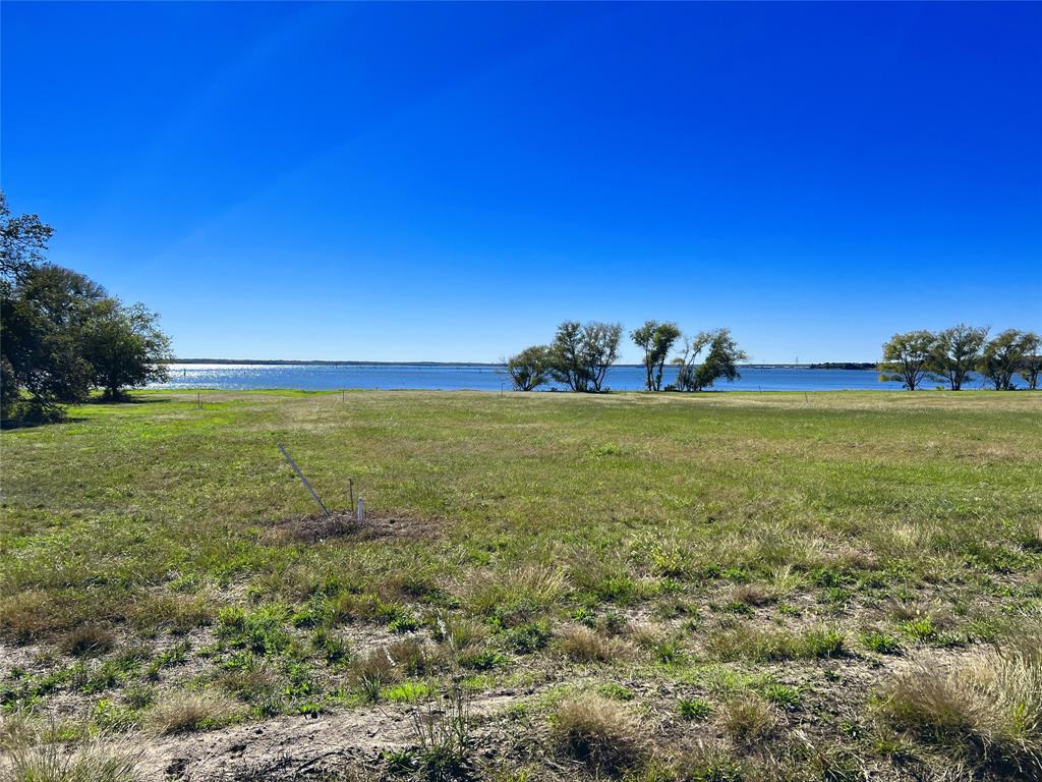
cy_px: 391
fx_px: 783
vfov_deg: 53.1
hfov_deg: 67.3
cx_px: 521
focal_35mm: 26
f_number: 1.5
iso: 50
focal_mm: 5.7
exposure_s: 1/6579
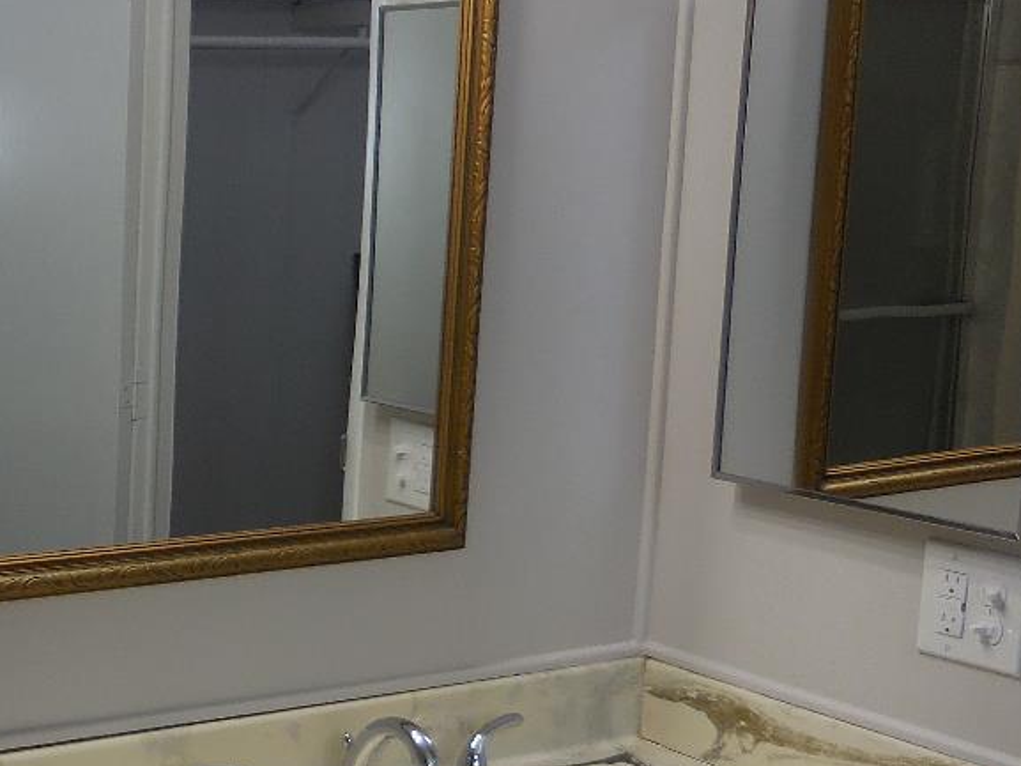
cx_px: 47
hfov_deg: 28.3
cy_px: 527
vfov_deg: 22.5
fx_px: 1918
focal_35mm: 65
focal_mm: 4.5
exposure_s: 1/50
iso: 125
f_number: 3.3
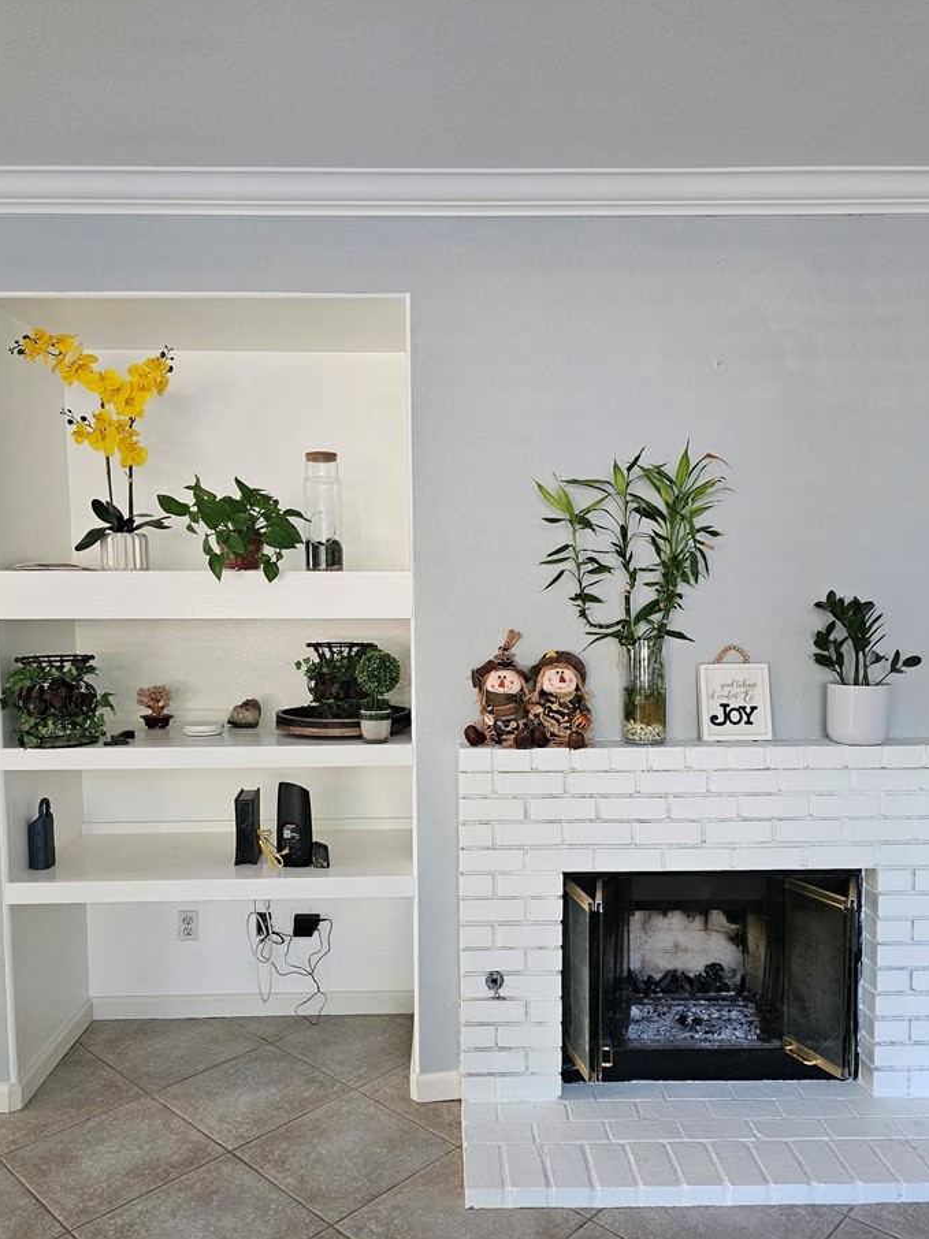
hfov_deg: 53.0
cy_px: 682
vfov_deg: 67.1
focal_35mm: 26
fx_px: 931
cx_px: 476
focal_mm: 6.3
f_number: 1.7
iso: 800
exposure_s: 1/120
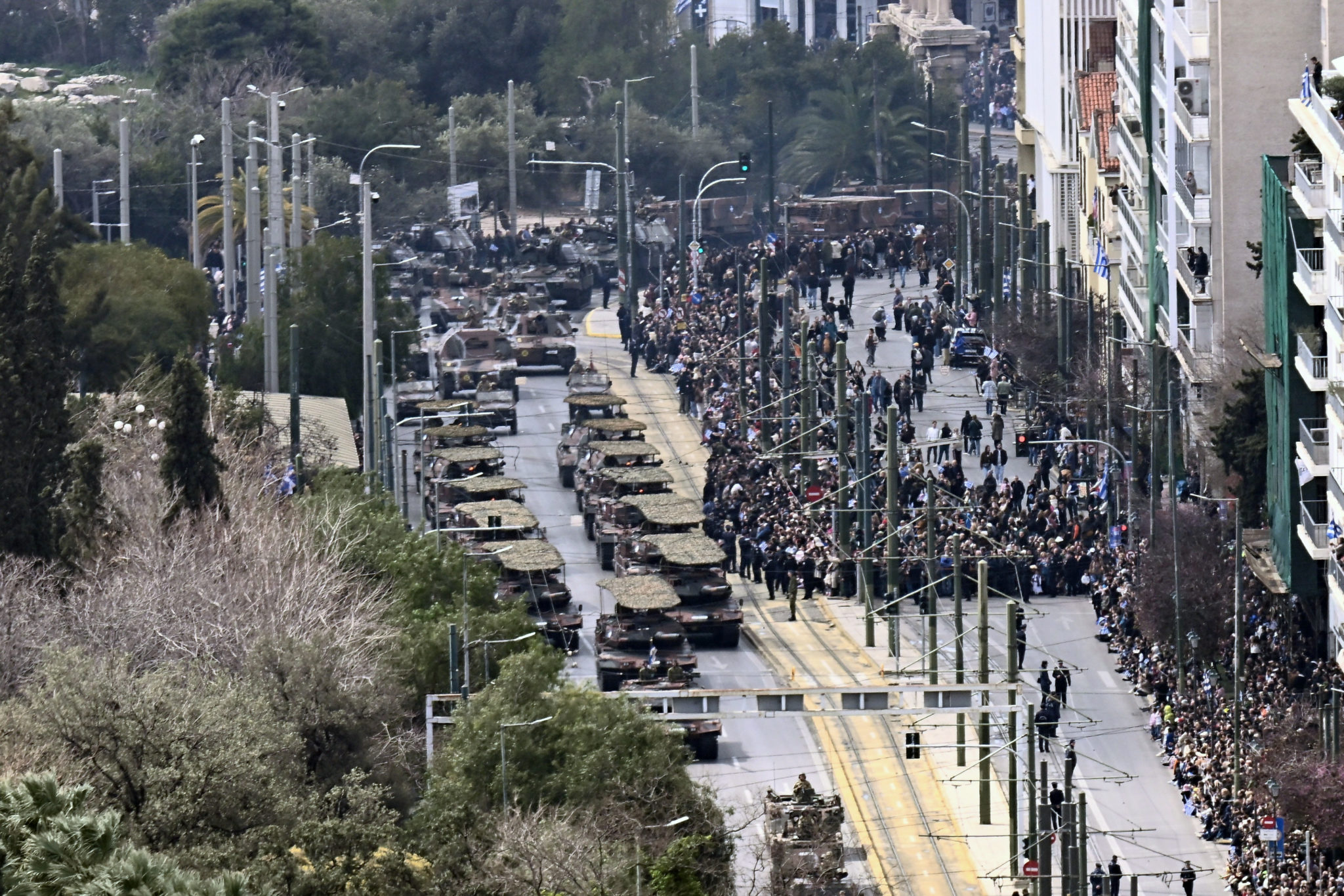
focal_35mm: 900
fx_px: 33595
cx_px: 672
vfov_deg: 1.5
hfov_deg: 2.3
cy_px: 448
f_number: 8
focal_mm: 600
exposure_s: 1/1600
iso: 1000
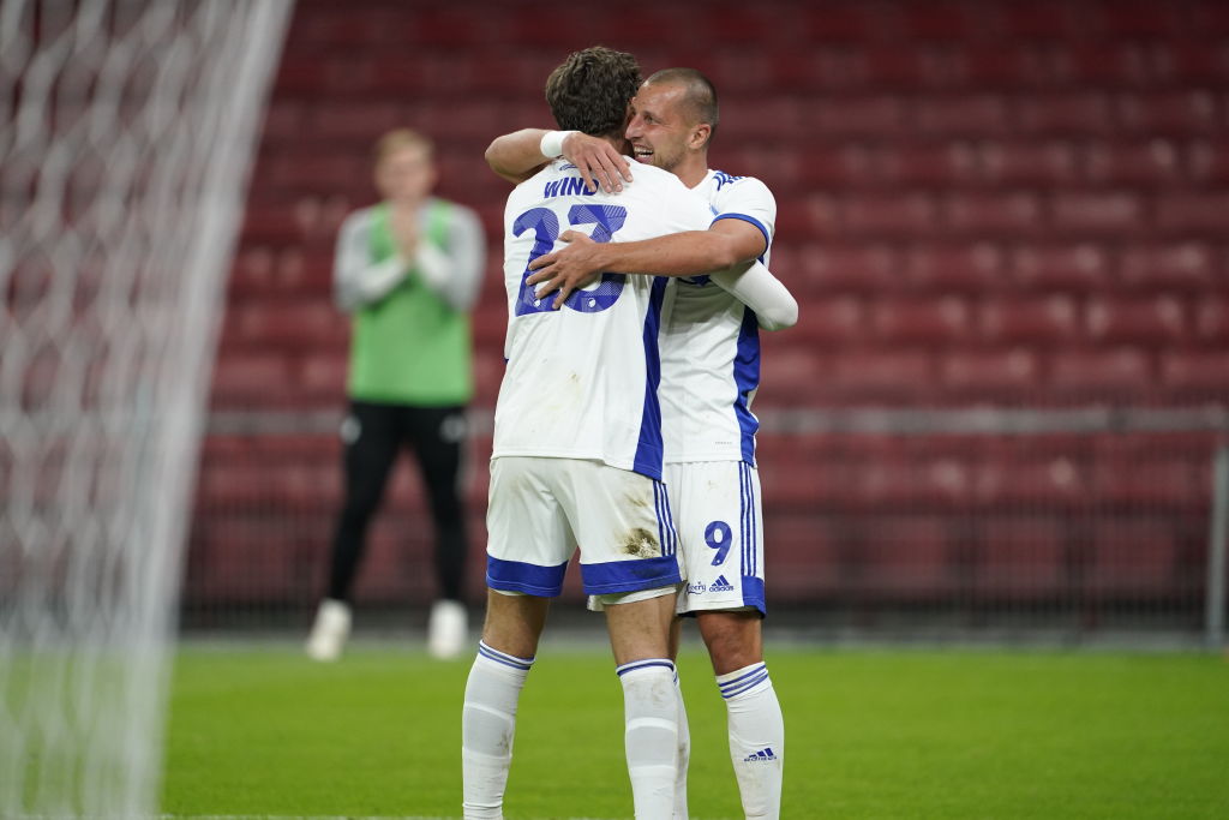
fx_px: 13657
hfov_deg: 5.2
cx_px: 614
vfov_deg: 3.4
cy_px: 410
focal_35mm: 400
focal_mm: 400
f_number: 2.8
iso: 3200
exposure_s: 1/2000
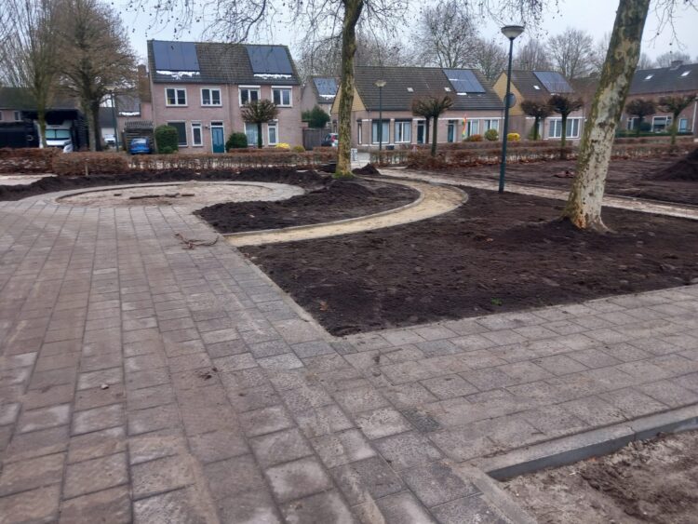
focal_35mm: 27
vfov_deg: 51.4
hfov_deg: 65.3
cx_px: 349
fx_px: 545
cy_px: 262
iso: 25
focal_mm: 4
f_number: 1.8
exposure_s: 1/50
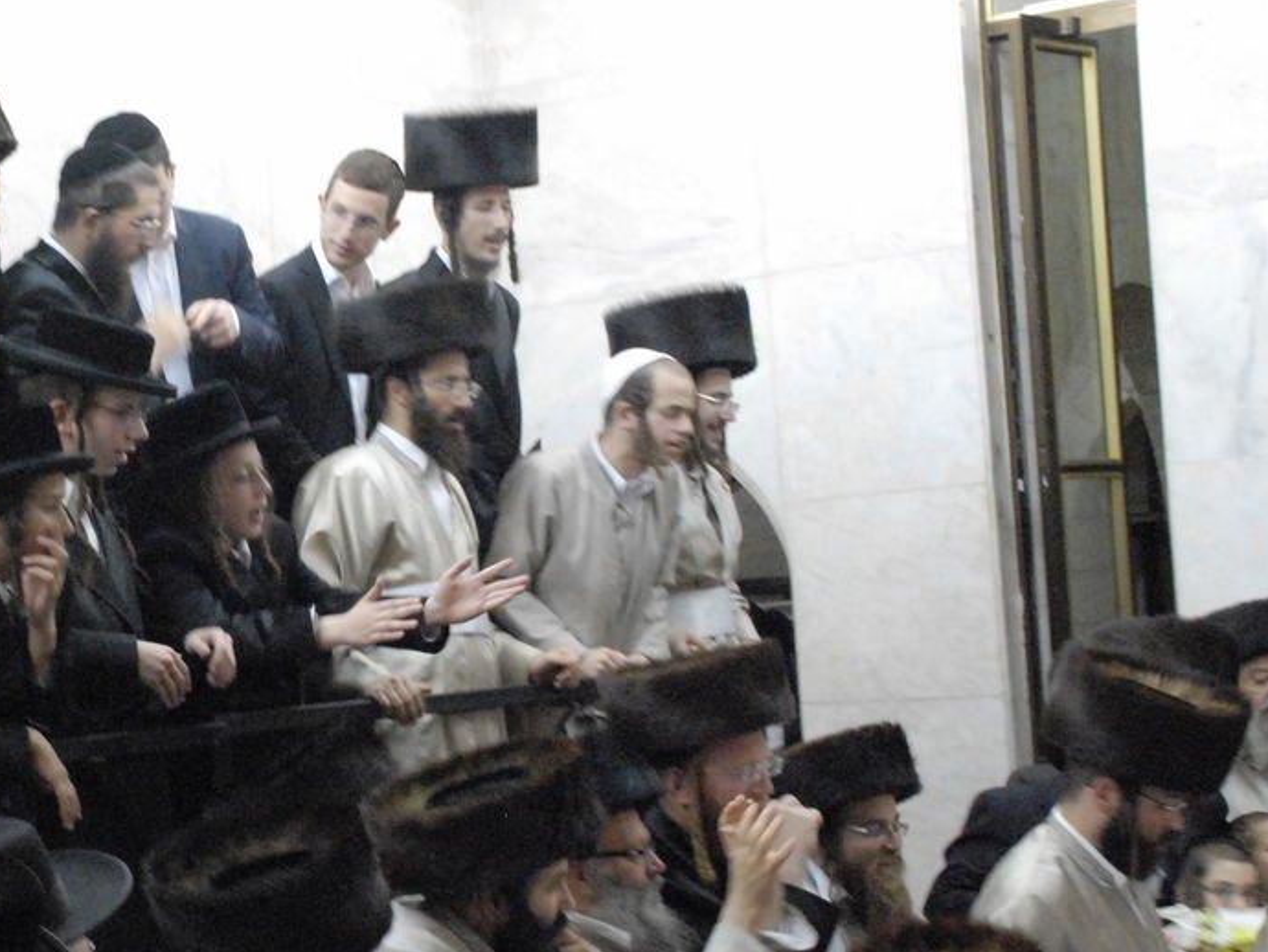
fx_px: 3005
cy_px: 578
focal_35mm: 82
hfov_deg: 23.3
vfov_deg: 18.0
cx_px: 149
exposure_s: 1/30
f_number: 9
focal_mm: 28
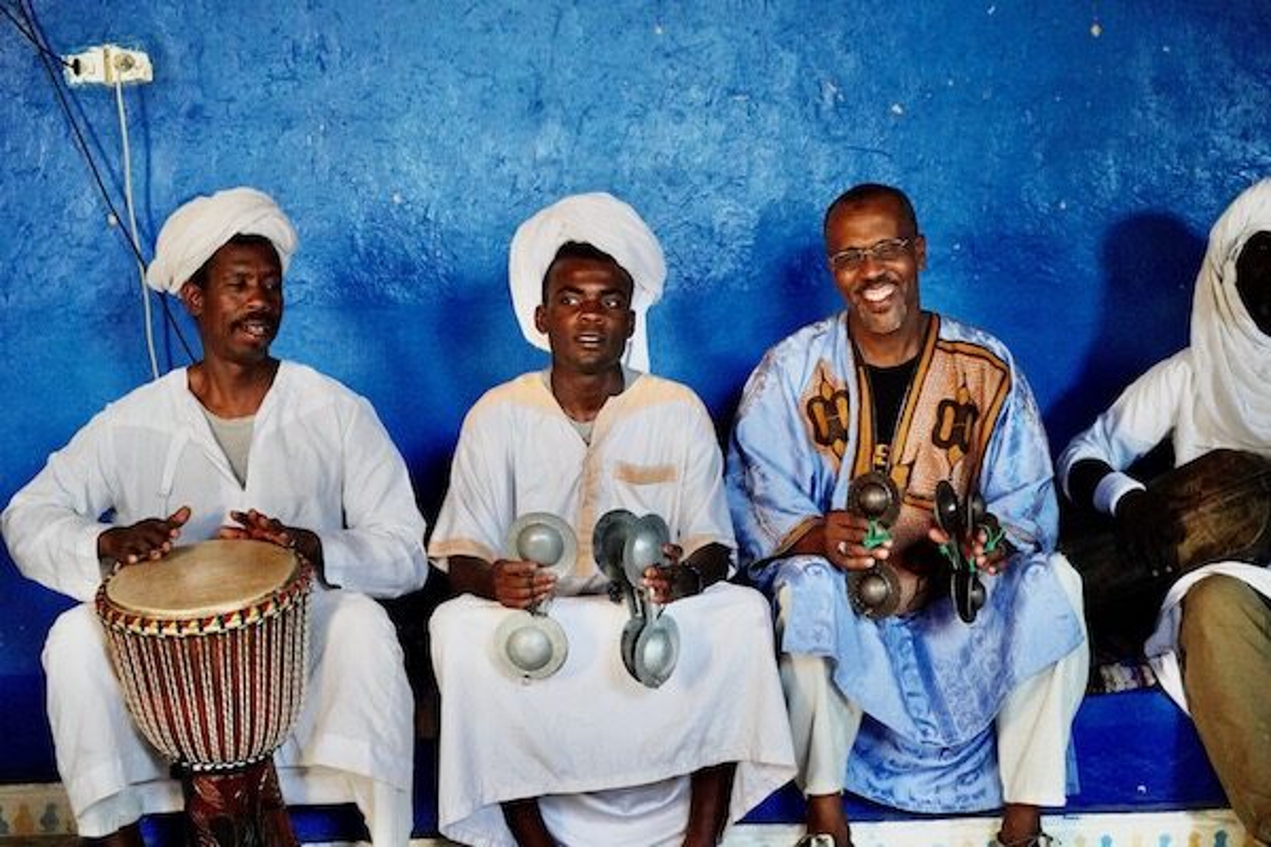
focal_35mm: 71
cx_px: 636
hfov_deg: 28.5
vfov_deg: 19.2
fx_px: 2506
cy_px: 424
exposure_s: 1/640
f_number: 4
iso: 12800
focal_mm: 71
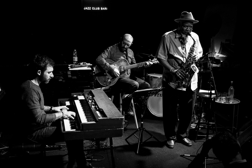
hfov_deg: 47.4
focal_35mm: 41
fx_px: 287
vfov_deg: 32.6
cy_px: 84
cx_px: 126
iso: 3200
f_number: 2.8
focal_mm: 27
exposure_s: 1/125
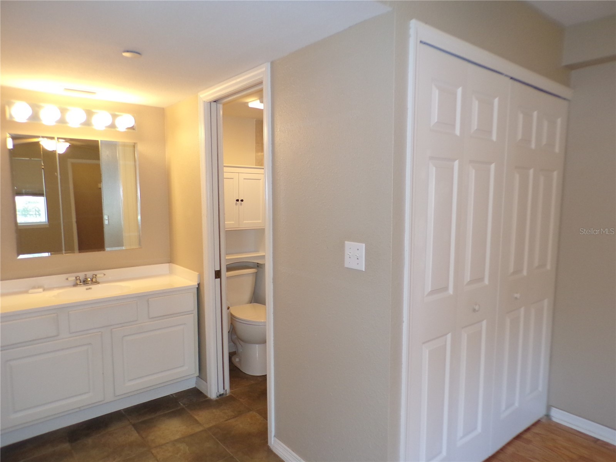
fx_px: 427
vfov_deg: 56.8
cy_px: 231
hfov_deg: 71.6
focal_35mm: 24
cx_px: 308
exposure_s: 1/34
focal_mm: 4.3
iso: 200
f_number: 3
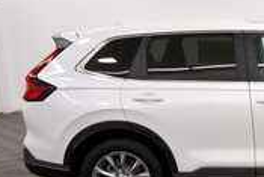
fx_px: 404
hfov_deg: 32.5
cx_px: 281
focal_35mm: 55
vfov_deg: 24.5
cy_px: 119
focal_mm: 16
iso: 800
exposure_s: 1/200
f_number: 5
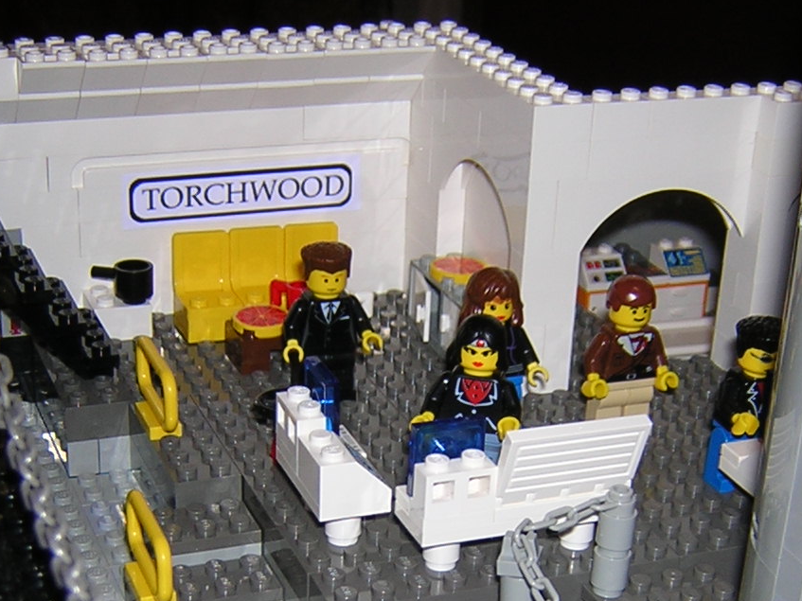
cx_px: 412
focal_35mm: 68
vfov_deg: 21.4
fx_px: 1575
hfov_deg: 28.6
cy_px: 467
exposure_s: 1/60.1
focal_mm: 4.7
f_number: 2.6
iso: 100
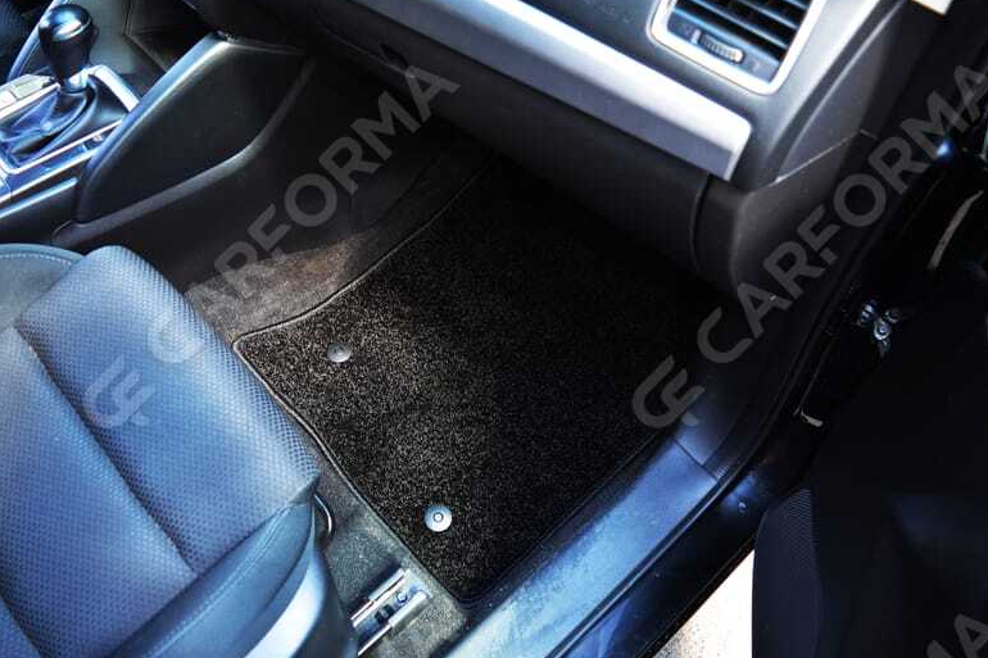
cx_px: 512
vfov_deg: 46.4
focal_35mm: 28
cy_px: 323
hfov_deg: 65.5
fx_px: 768
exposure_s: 1/60
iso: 500
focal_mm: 18
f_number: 3.5
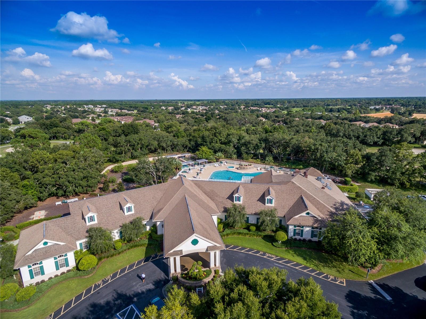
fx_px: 246
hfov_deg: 81.8
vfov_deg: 65.9
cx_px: 213
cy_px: 160
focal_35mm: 20
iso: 100
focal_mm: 3.61
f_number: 2.8
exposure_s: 1/1400
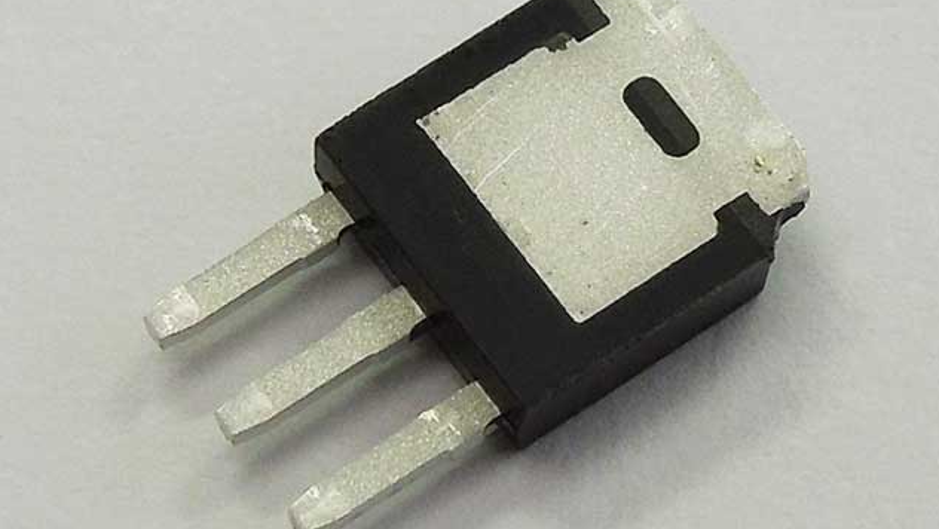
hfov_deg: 47.3
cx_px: 474
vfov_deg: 27.7
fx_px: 1071
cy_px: 269
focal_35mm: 43
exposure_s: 1/160
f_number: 3.8
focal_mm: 7
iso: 100
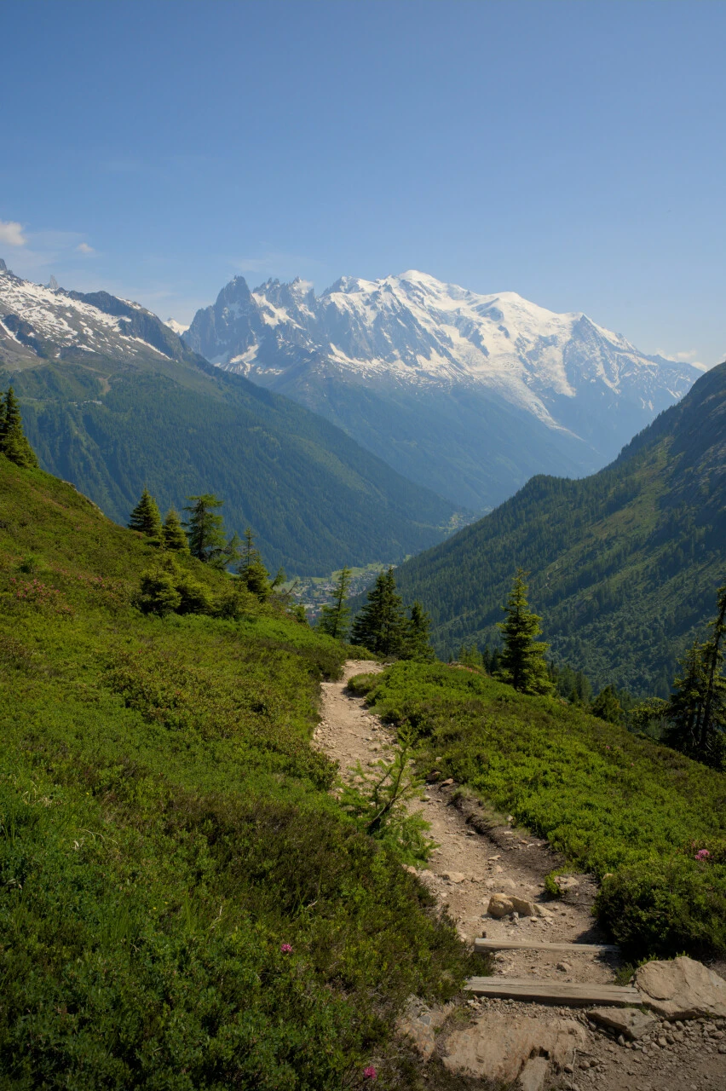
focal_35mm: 32
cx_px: 363
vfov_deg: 58.7
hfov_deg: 41.1
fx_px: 969
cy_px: 546
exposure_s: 1/200
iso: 100
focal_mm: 32
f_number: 11
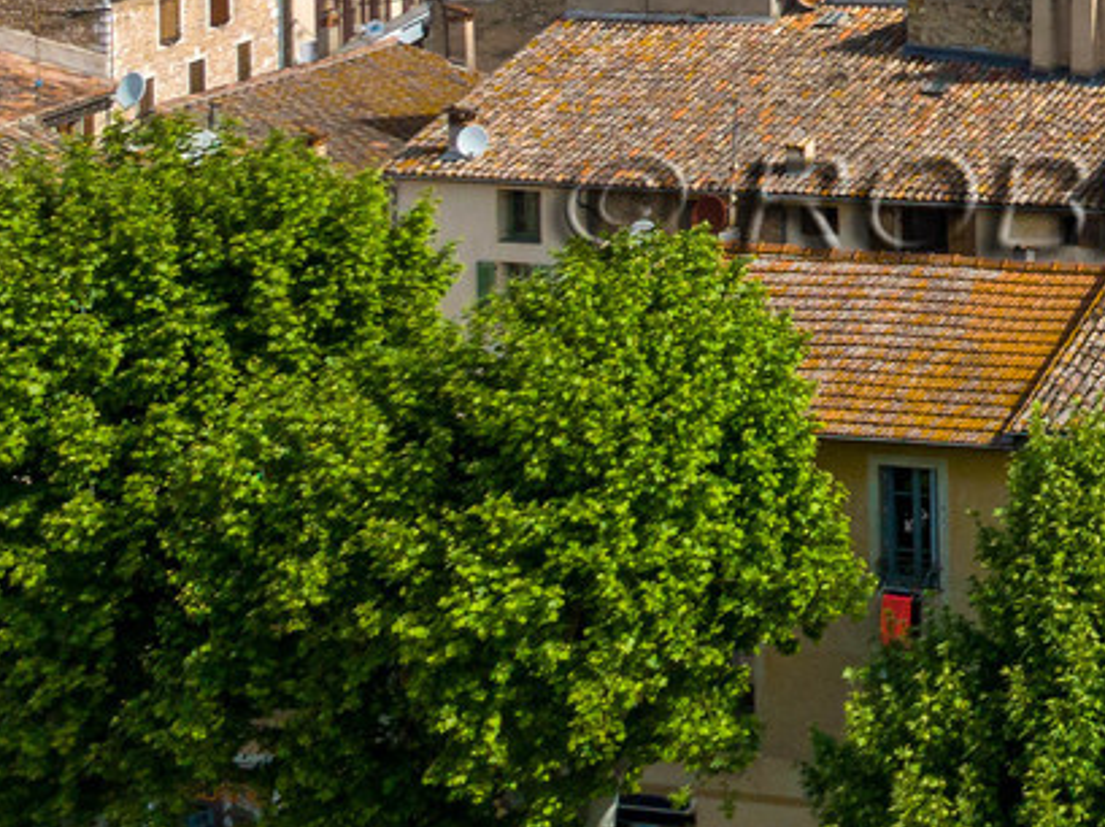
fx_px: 2998
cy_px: -513
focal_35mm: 94
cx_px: 2051
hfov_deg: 16.9
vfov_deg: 14.4
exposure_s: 1/640
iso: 200
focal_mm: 12.3
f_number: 8
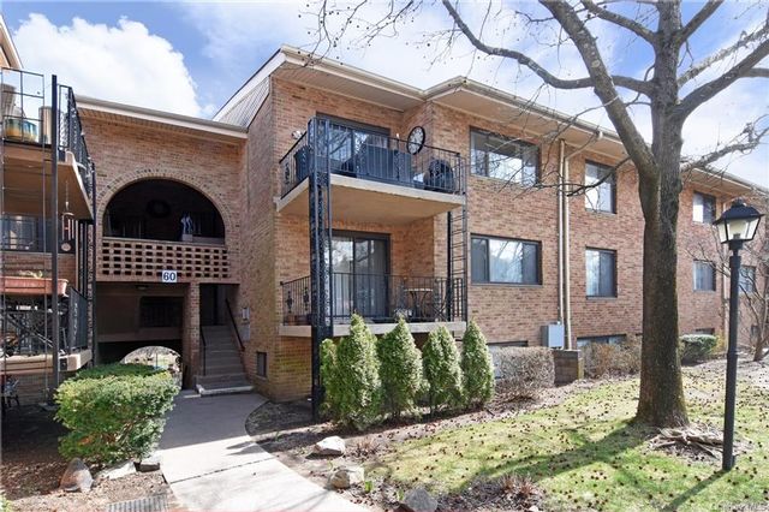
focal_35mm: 18
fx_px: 384
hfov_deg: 90.0
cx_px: 384
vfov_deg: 67.3
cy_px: 256
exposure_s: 1/125
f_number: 14
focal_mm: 12
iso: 640
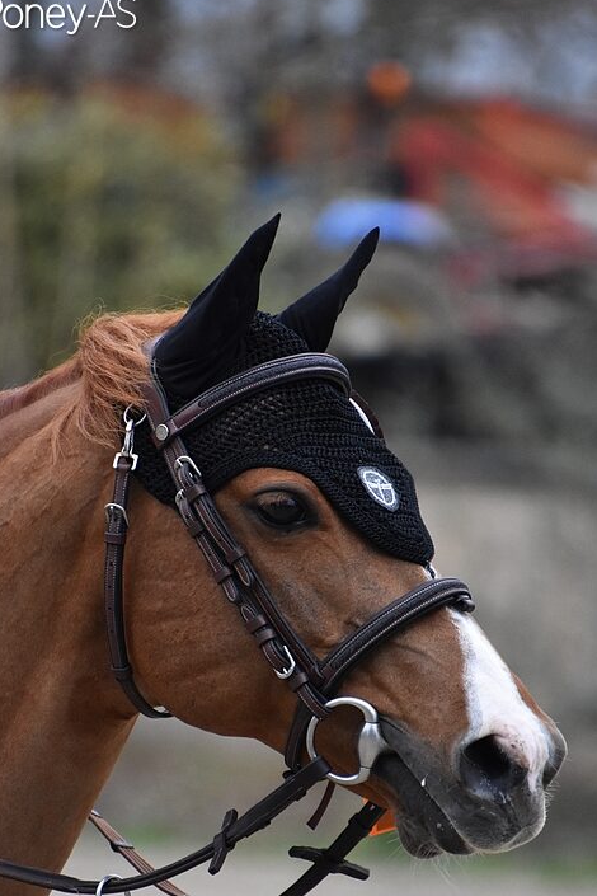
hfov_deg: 2.1
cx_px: 284
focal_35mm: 655
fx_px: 16292
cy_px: 520
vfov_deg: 3.1
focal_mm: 350
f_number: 6.3
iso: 2000
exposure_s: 1/800
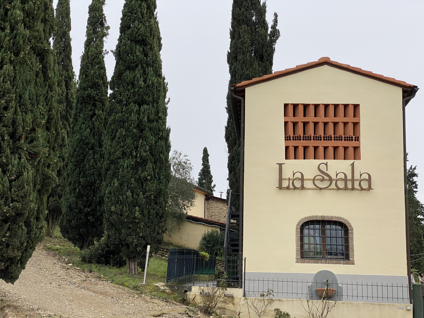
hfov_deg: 36.8
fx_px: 637
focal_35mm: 52
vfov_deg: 28.0
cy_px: 159
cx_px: 212
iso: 20
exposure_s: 1/551
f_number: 2
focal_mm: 6
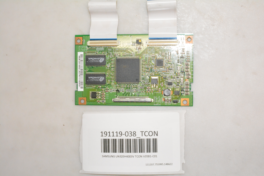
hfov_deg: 41.1
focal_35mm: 48
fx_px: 352
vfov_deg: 28.1
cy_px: 88
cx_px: 132
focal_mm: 32
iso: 6400
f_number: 29
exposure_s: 1/100
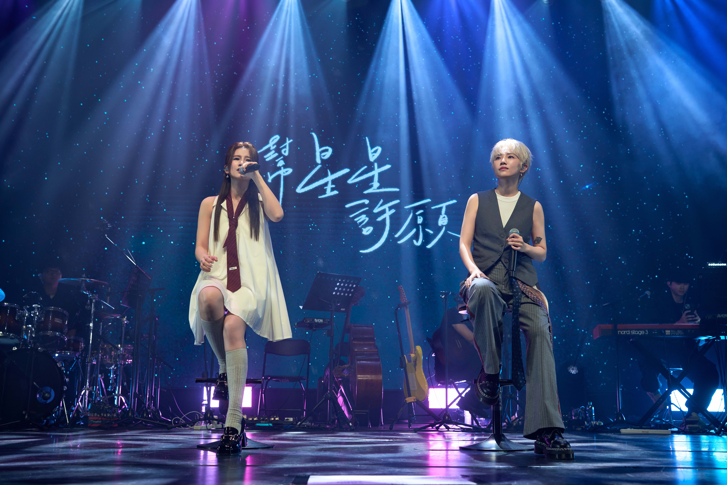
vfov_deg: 36.9
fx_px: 727
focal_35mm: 36
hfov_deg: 53.1
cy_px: 241
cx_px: 371
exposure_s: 1/500
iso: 1000
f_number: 3.2
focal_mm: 35
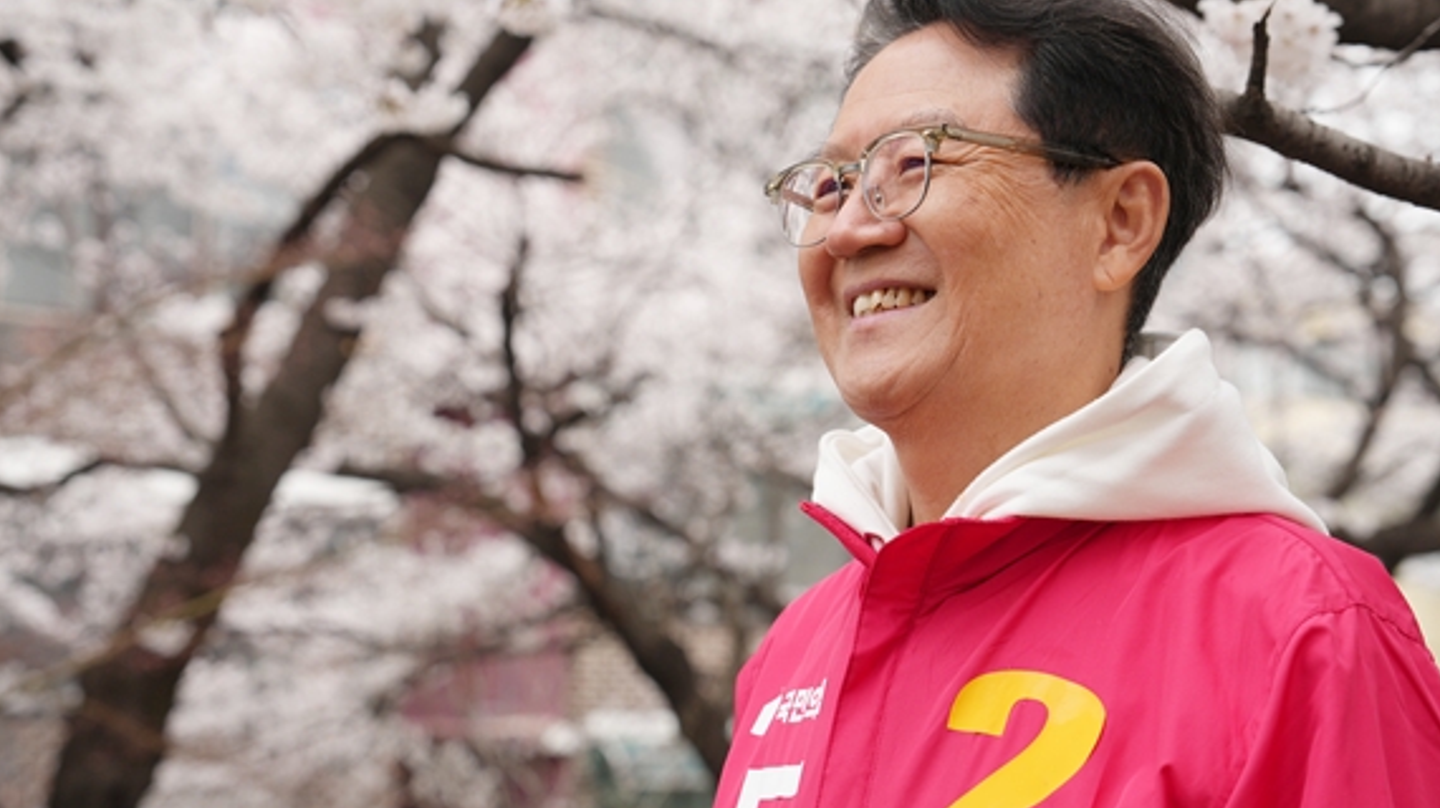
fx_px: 2862
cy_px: 403
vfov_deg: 16.1
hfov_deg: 28.2
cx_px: 728
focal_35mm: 75
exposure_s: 1/160
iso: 200
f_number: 4
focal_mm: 51
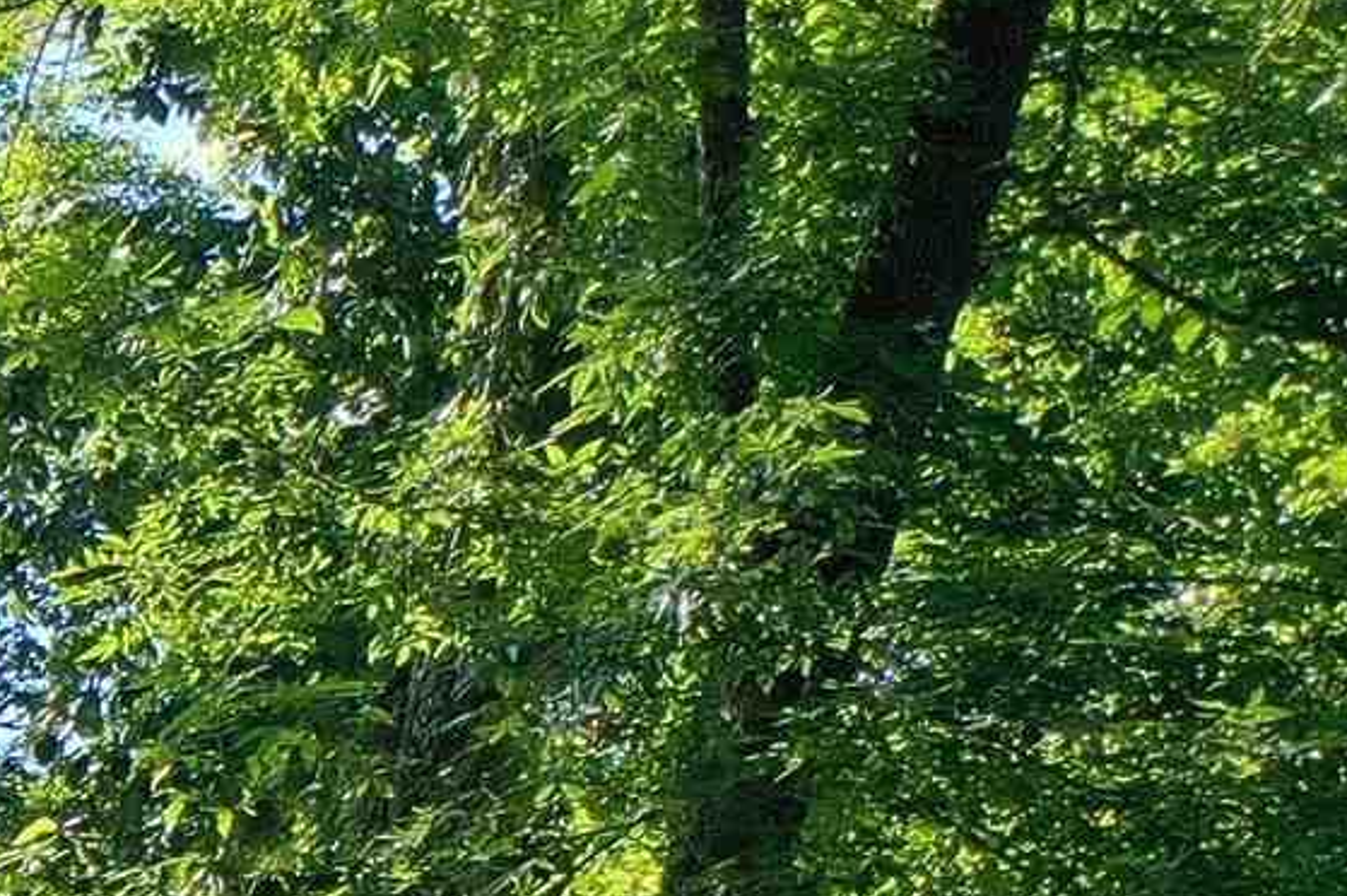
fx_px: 5759
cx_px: -2152
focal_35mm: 154
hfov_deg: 10.8
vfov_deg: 8.1
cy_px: 2262
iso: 100
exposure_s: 1/30
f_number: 2.8
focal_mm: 10.26
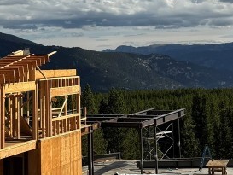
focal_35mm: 90
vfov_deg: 16.0
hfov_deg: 21.7
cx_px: 82
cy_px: -9
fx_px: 606
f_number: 1.78
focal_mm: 6.86
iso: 80
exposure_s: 1/7937
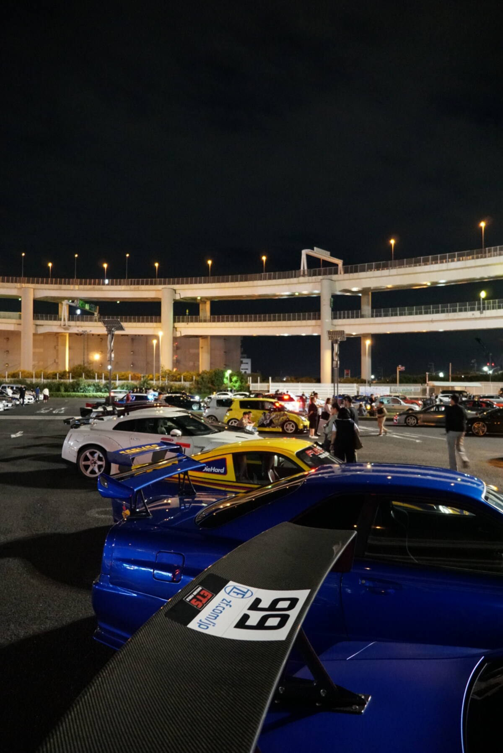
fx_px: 565
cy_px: 376
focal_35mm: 27
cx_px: 252
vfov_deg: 67.3
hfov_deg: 48.0
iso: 6400
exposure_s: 1/15
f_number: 3.5
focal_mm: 18
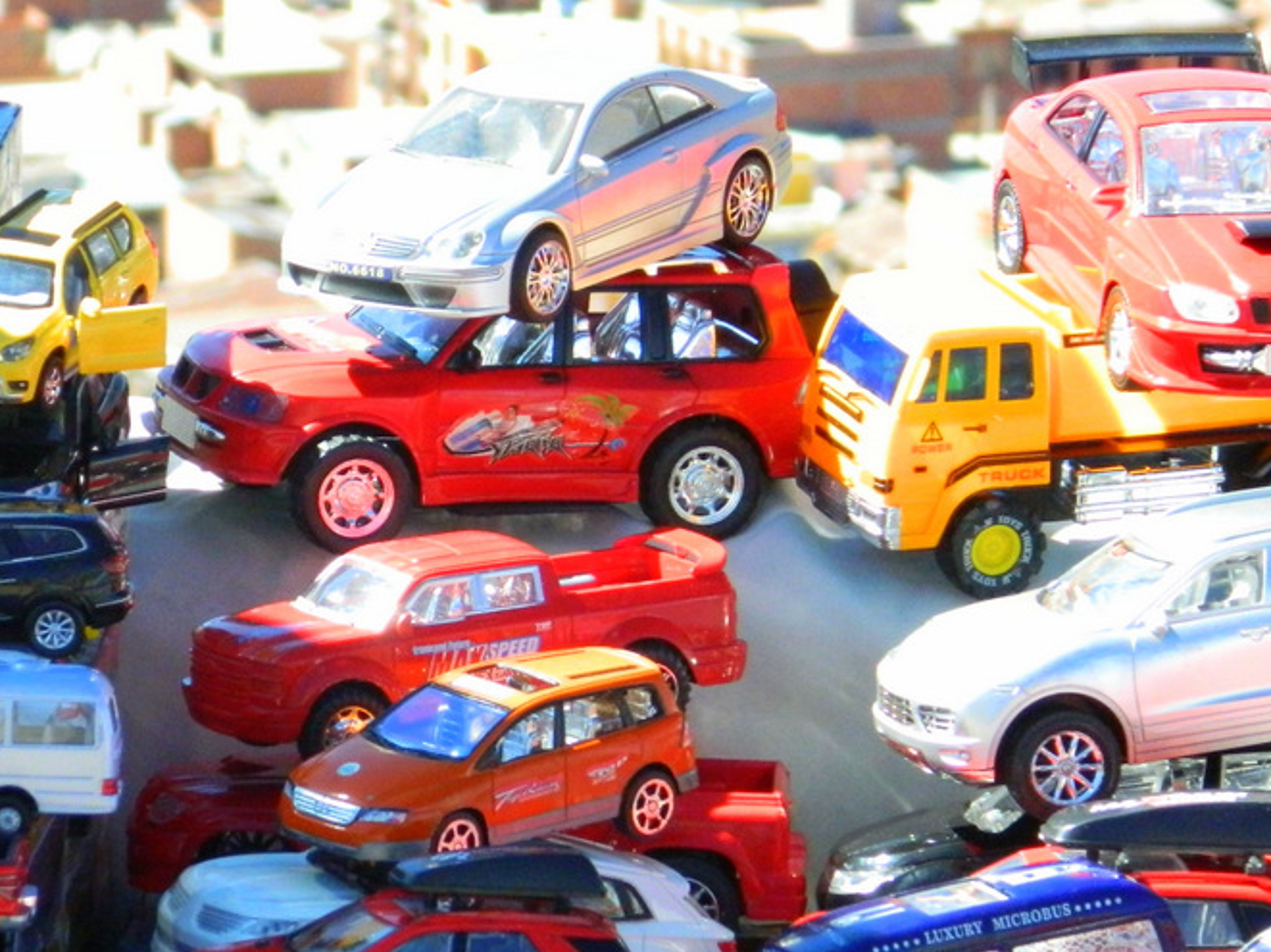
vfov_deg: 2.9
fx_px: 18532
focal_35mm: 505
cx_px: 392
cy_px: 589
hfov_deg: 3.9
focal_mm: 50
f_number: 5.6
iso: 400
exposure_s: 1/500
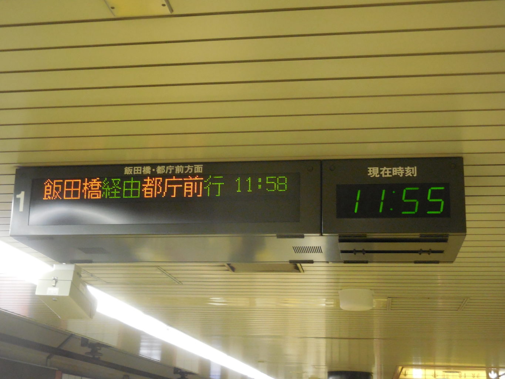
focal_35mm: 52
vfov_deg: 28.0
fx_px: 759
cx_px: 252
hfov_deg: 36.8
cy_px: 190
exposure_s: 1/40
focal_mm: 9.4
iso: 800
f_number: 4.3
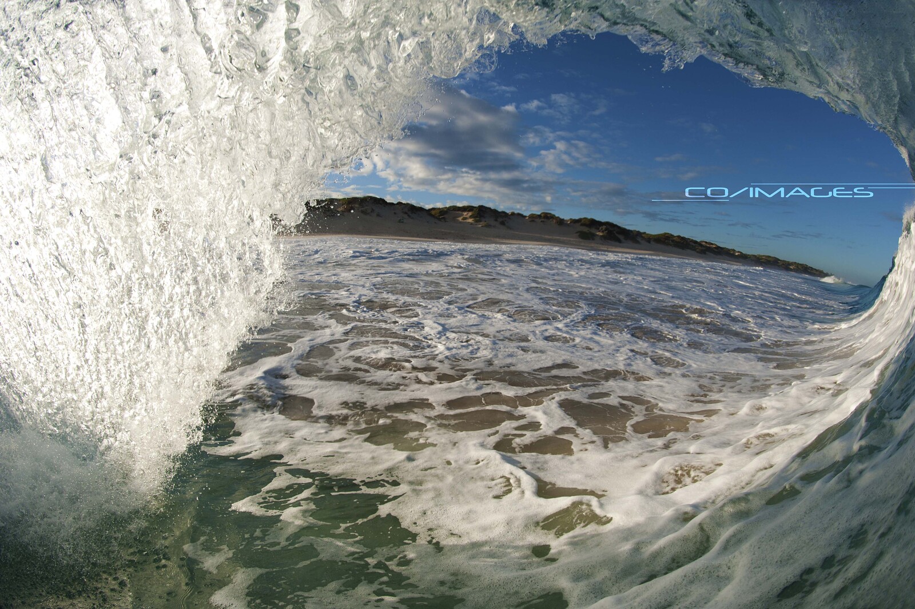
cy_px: 304
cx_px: 458
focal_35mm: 16
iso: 320
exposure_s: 1/2000
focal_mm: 16
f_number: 7.1
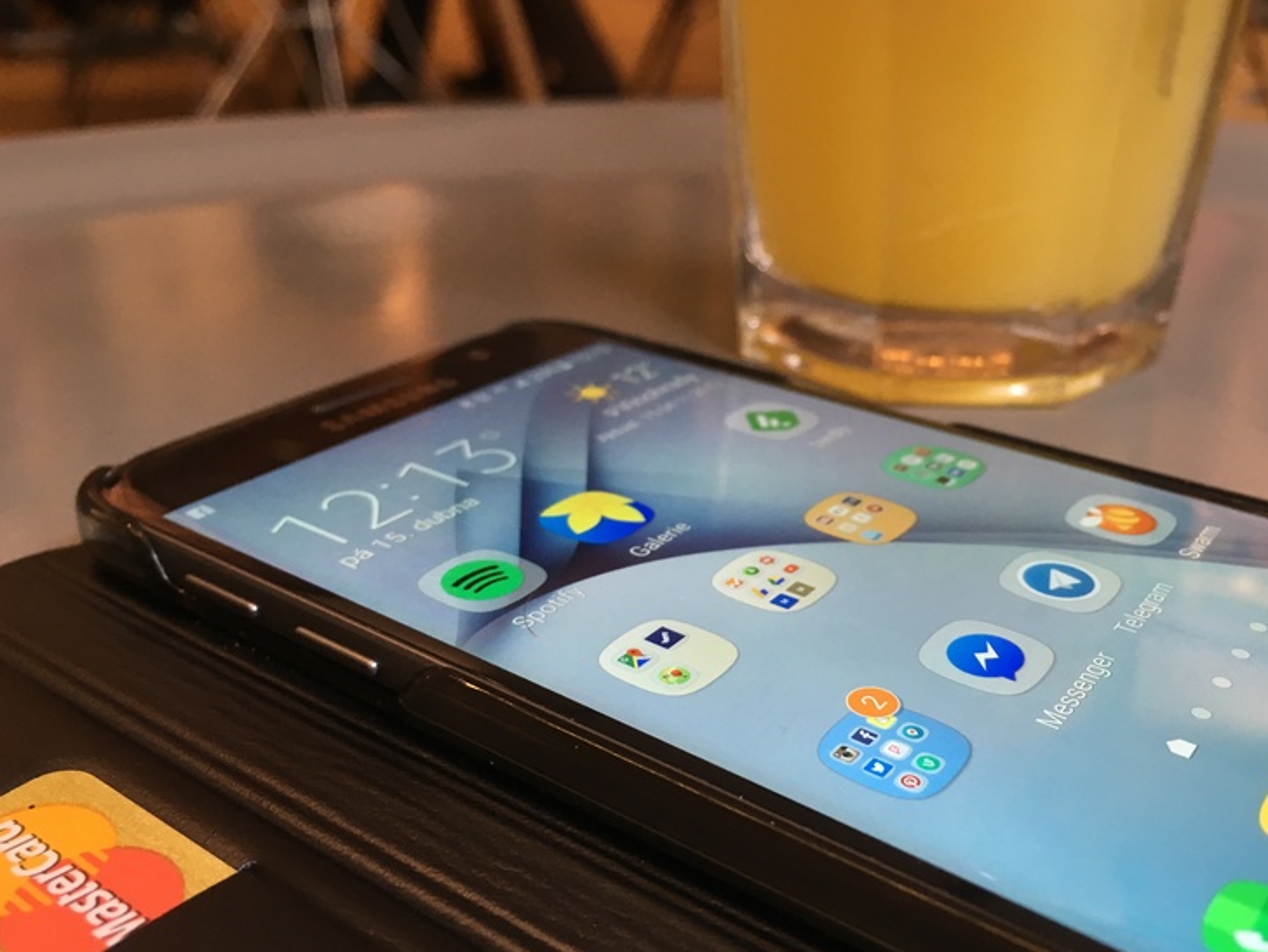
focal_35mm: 34
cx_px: 733
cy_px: 490
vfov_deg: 41.8
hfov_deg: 53.7
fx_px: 1246
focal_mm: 4.15
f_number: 2.2
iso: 80
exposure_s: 1/33
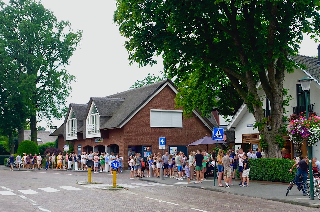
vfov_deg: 31.1
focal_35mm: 43
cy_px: 106
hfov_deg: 45.5
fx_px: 382
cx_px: 160
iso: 800
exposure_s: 1/400
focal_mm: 15.94
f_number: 3.5
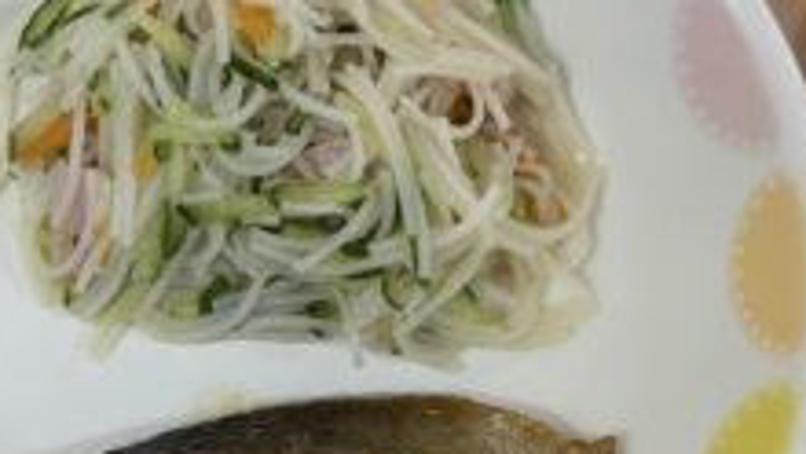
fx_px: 2117
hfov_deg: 21.5
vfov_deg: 12.1
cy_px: 439
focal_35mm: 99
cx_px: 275
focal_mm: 5.96
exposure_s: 1/120
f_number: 1.6
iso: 100
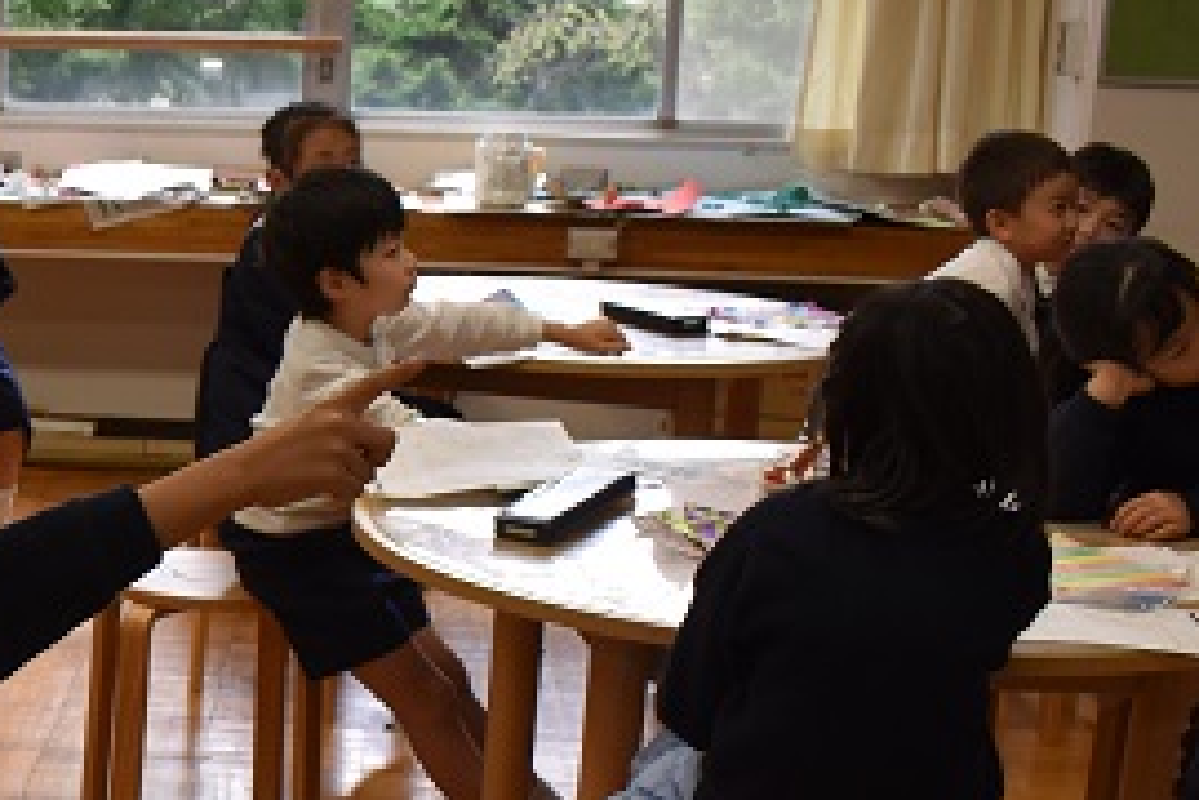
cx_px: -271
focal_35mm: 80
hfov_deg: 23.1
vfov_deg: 16.9
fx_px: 2664
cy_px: 673
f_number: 5
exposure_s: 1/100
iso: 400
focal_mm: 18
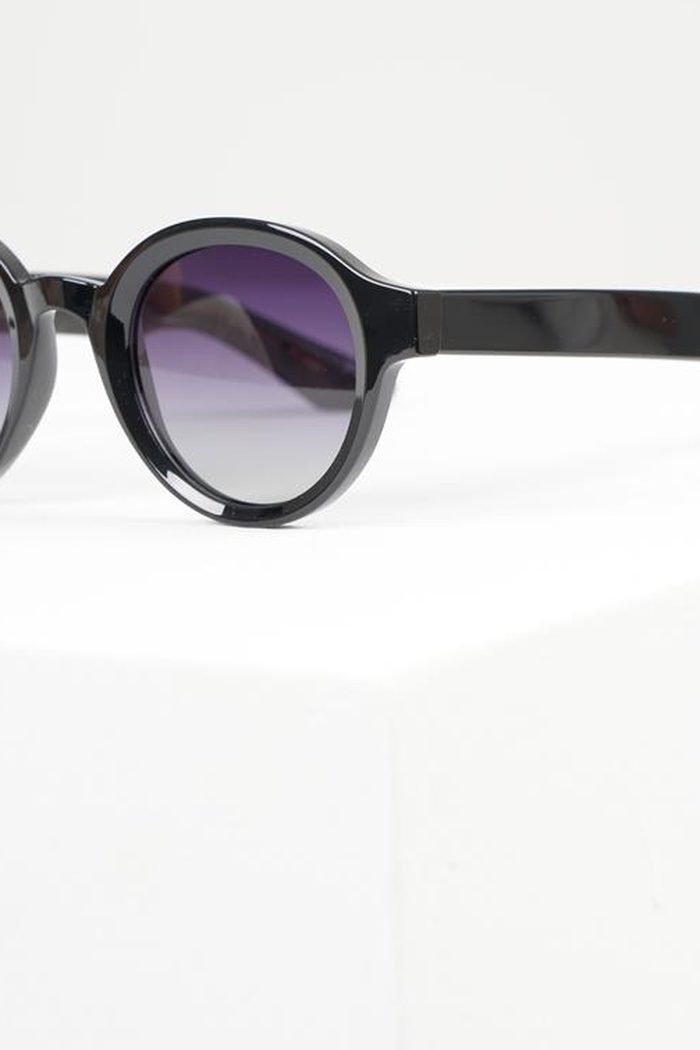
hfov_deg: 9.6
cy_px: 494
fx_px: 4172
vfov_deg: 14.4
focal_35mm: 143
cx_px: 372
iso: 100
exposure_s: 1/125
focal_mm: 75
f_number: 8
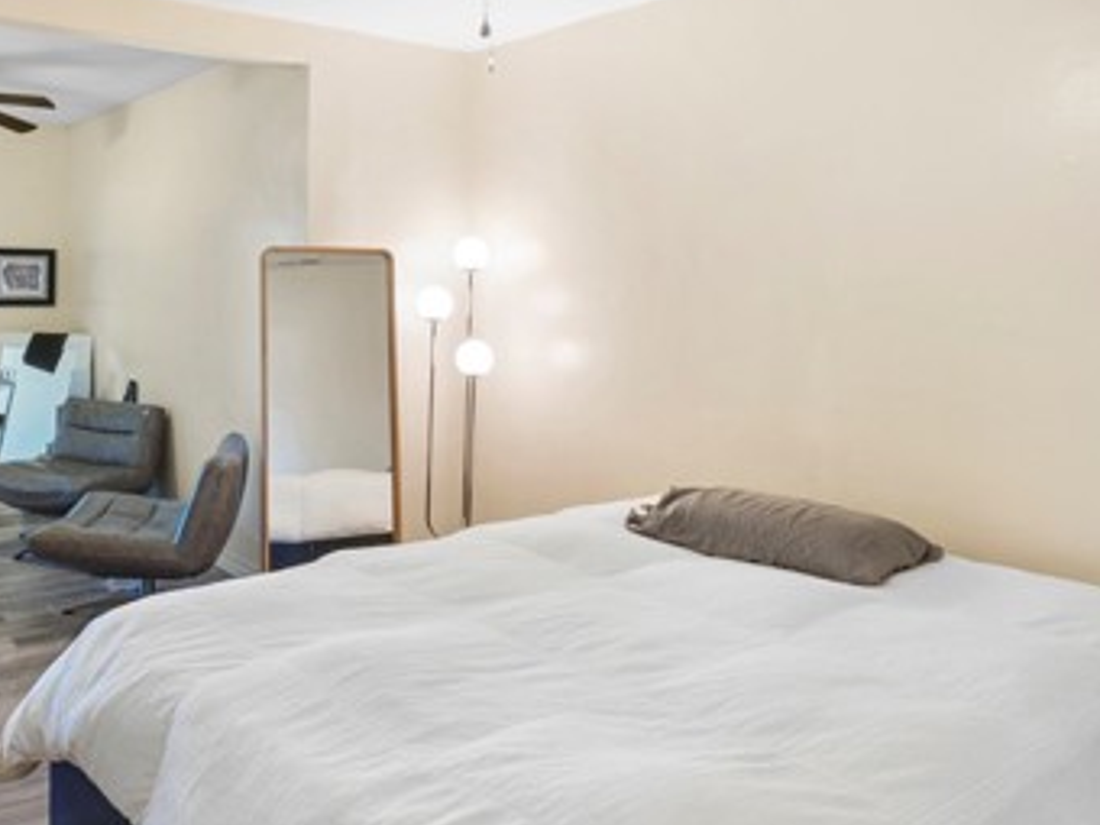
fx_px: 922
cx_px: 330
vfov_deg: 47.5
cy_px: 277
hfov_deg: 59.6
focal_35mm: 29
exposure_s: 25
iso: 64
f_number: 22
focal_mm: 16
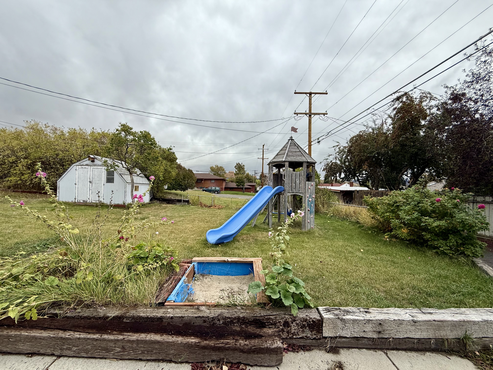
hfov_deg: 102.1
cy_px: 185
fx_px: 199
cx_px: 246
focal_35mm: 14
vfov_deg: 85.7
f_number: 2.2
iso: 50
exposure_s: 1/970
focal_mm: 2.22
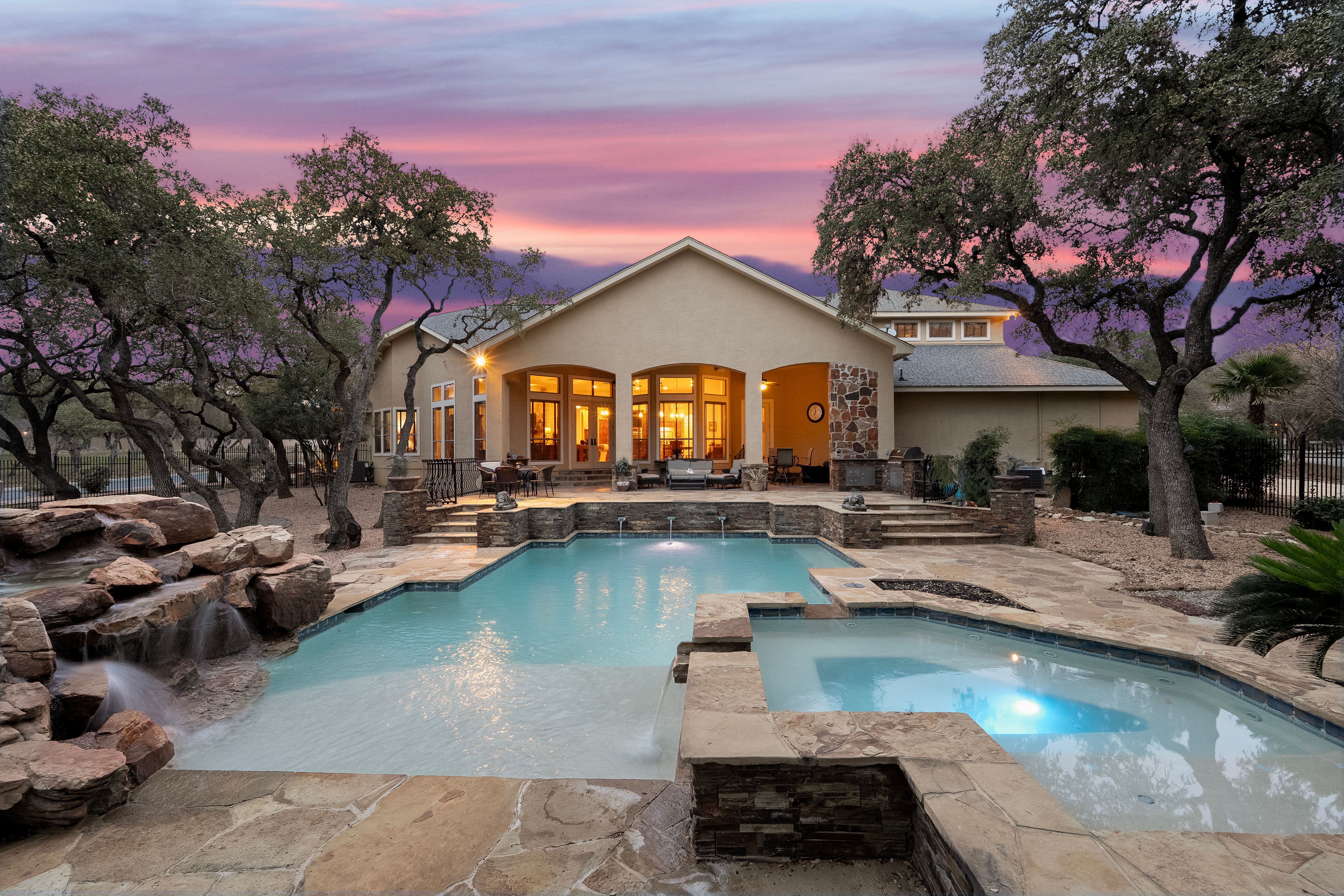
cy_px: 448
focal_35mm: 16
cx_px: 672
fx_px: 597
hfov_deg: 96.7
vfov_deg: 73.7
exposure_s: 1/10
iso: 1600
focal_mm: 16
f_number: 8
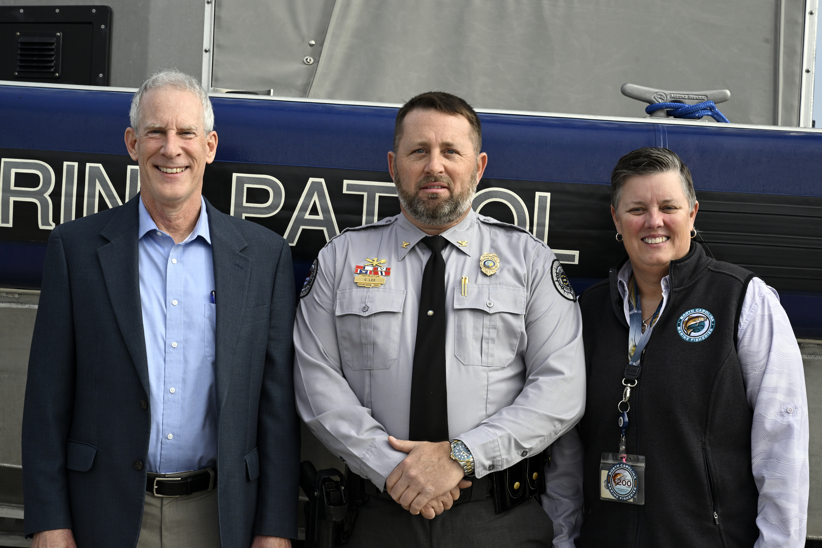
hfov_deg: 28.8
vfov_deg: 19.5
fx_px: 1598
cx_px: 411
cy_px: 274
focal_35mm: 70
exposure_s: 1/1250
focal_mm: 70
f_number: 10
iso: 1000
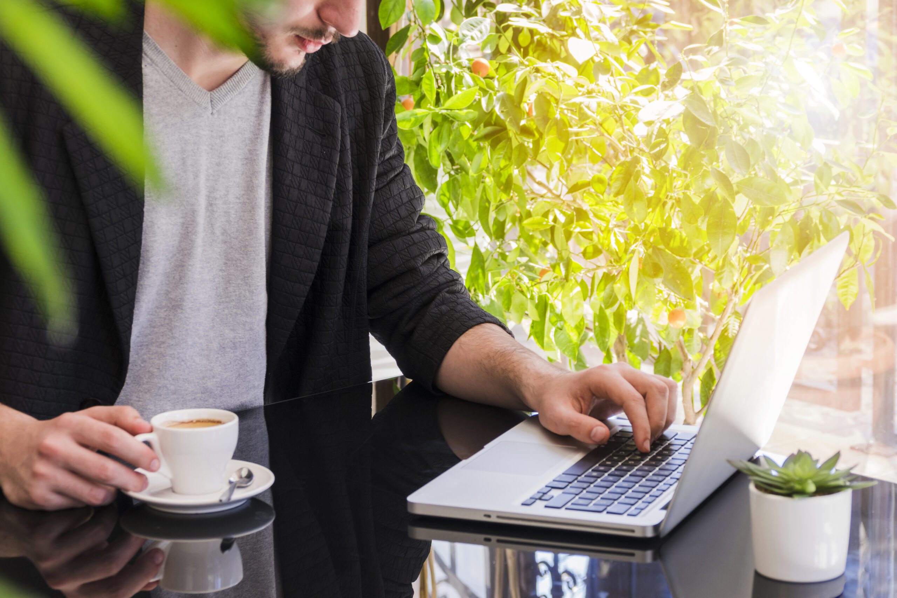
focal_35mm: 97
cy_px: 299
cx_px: 448
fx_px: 2417
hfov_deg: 21.0
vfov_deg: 14.1
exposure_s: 1/25
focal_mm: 35.68
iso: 100
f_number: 3.5
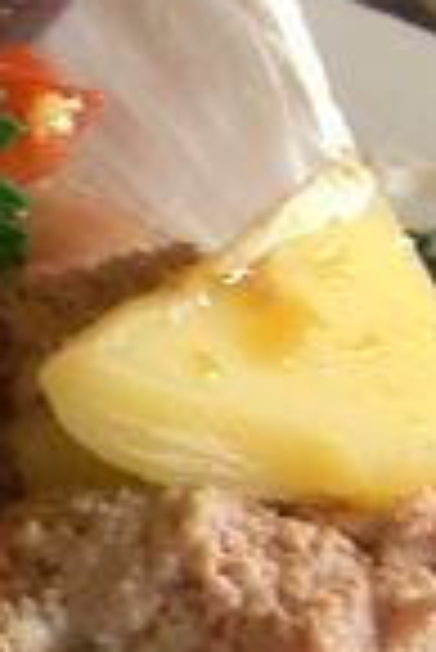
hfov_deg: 6.5
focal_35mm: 201
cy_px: 576
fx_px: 3643
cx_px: -616
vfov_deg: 10.2
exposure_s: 1/20
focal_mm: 5.8
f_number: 2.6
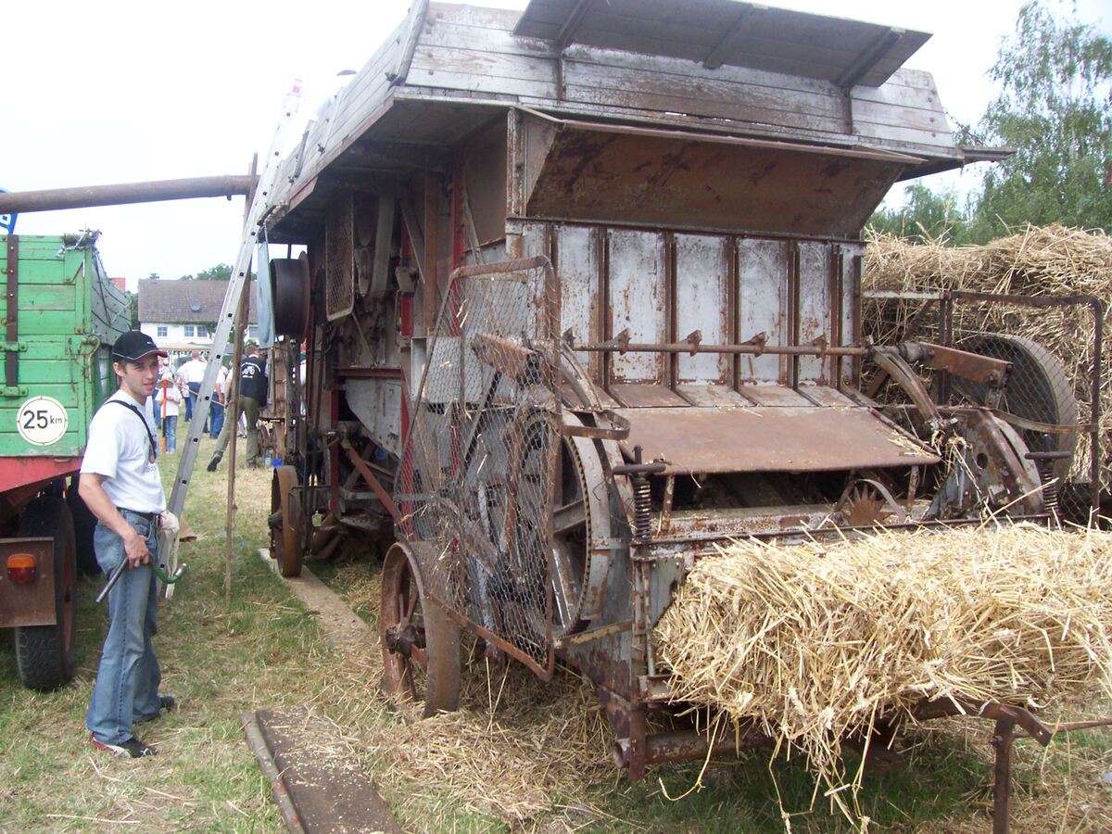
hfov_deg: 54.0
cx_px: 556
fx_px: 1092
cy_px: 417
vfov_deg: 41.8
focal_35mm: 34
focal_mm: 5.6
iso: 80
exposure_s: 1/612
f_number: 2.7
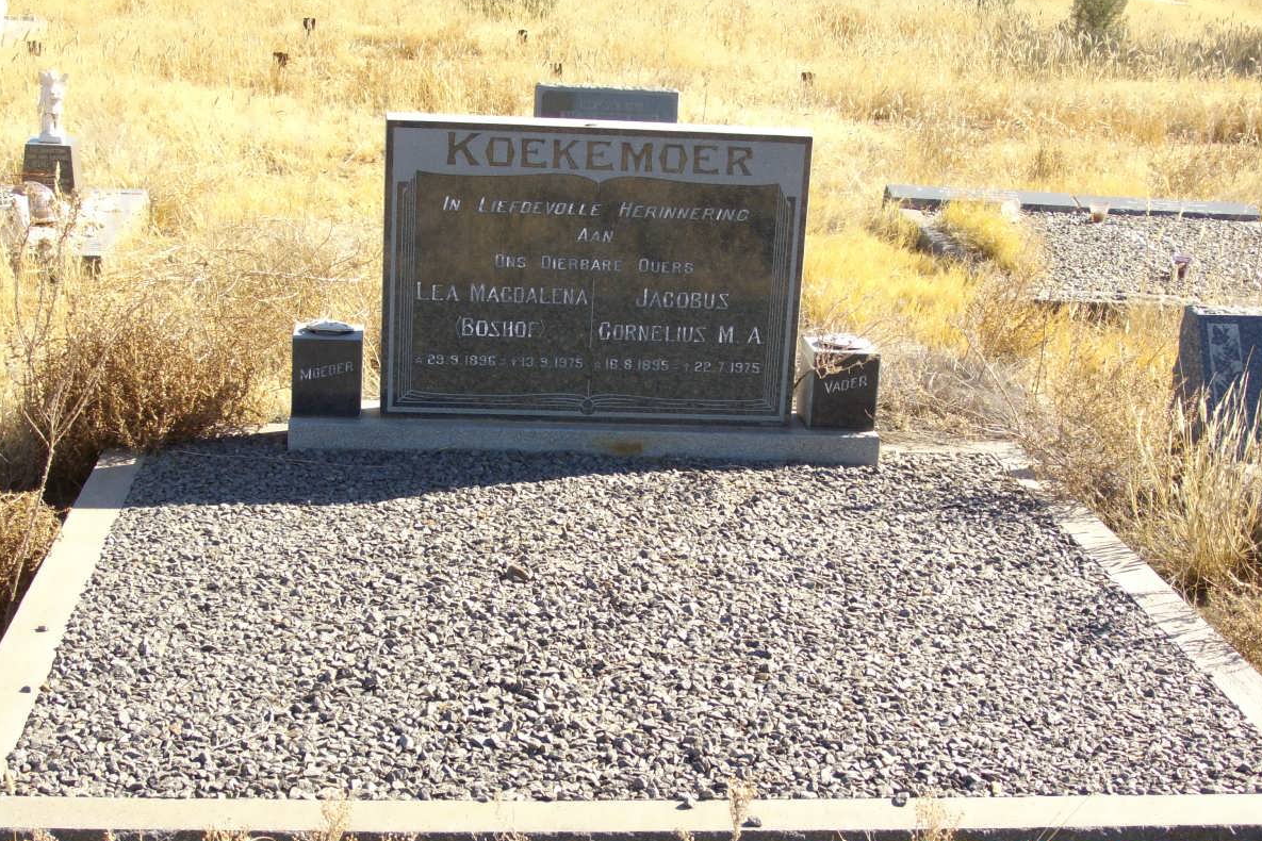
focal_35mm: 59
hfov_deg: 33.9
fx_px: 2068
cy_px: 467
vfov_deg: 23.0
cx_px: 635
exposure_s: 1/320
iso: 80
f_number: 3.4
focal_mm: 9.2
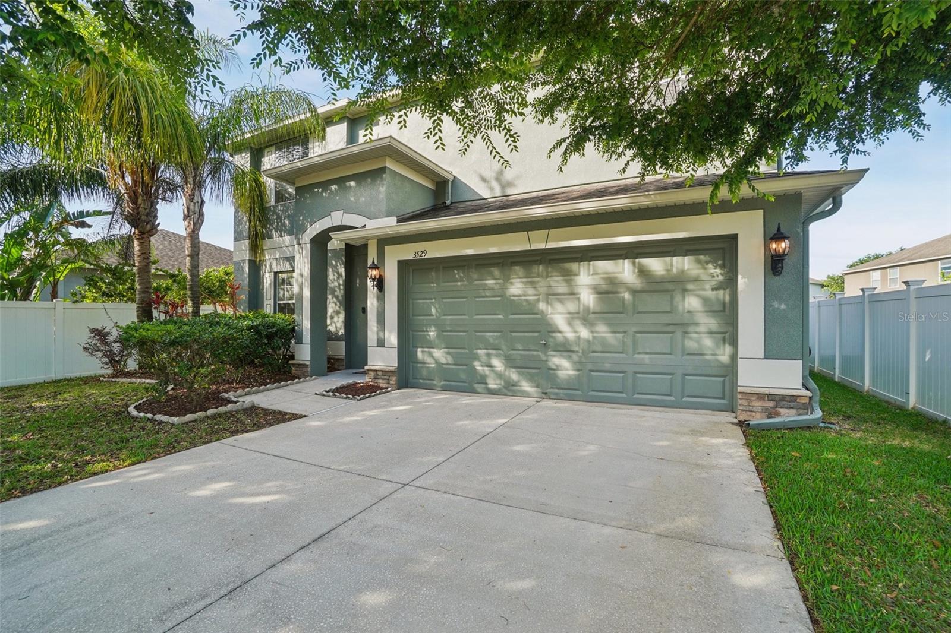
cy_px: 316
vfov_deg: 77.3
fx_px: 396
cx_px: 476
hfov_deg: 100.4
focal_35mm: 15
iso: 100
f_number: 8
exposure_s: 1/45
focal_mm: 10
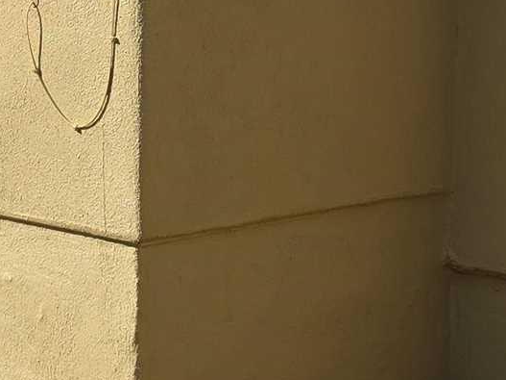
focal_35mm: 134
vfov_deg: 10.8
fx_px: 1958
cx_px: 12
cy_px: -132
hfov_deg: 14.5
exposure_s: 1/7944
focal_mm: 6.3
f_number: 1.7
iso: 80
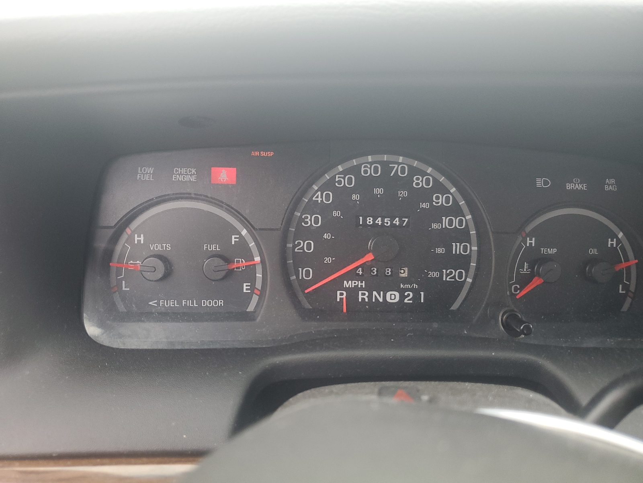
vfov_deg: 53.1
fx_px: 483
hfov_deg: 67.3
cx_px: 322
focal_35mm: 26
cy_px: 242
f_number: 1.5
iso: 73
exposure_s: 1/120
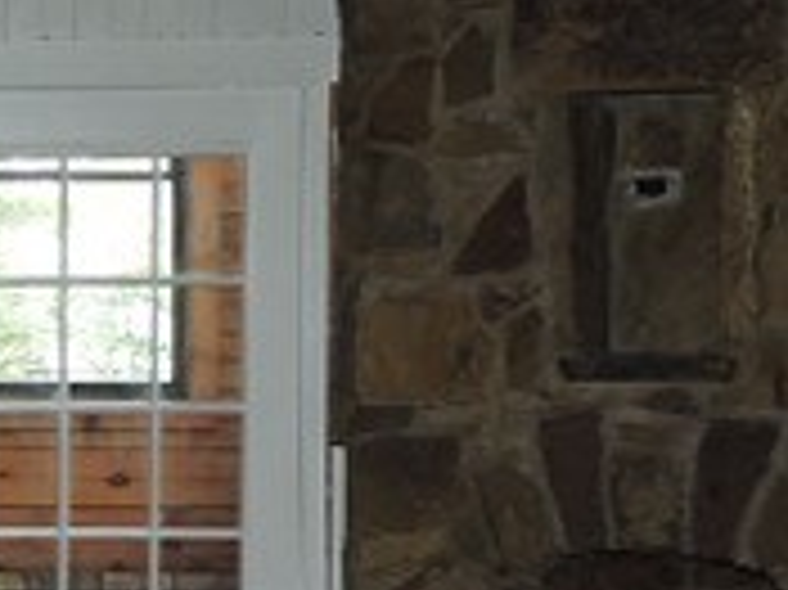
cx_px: -311
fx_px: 2502
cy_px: 414
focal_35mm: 110
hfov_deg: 16.6
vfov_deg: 13.4
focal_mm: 5.4
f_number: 3.1
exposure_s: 1/30
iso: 200
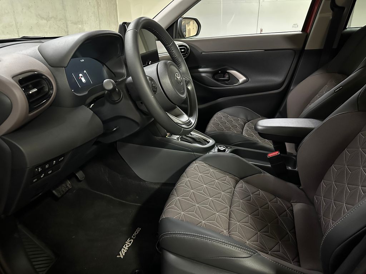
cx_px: 183
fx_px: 254
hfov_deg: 71.6
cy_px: 137
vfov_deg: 56.8
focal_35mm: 24
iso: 1250
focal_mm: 6.86
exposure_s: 1/25
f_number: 1.78
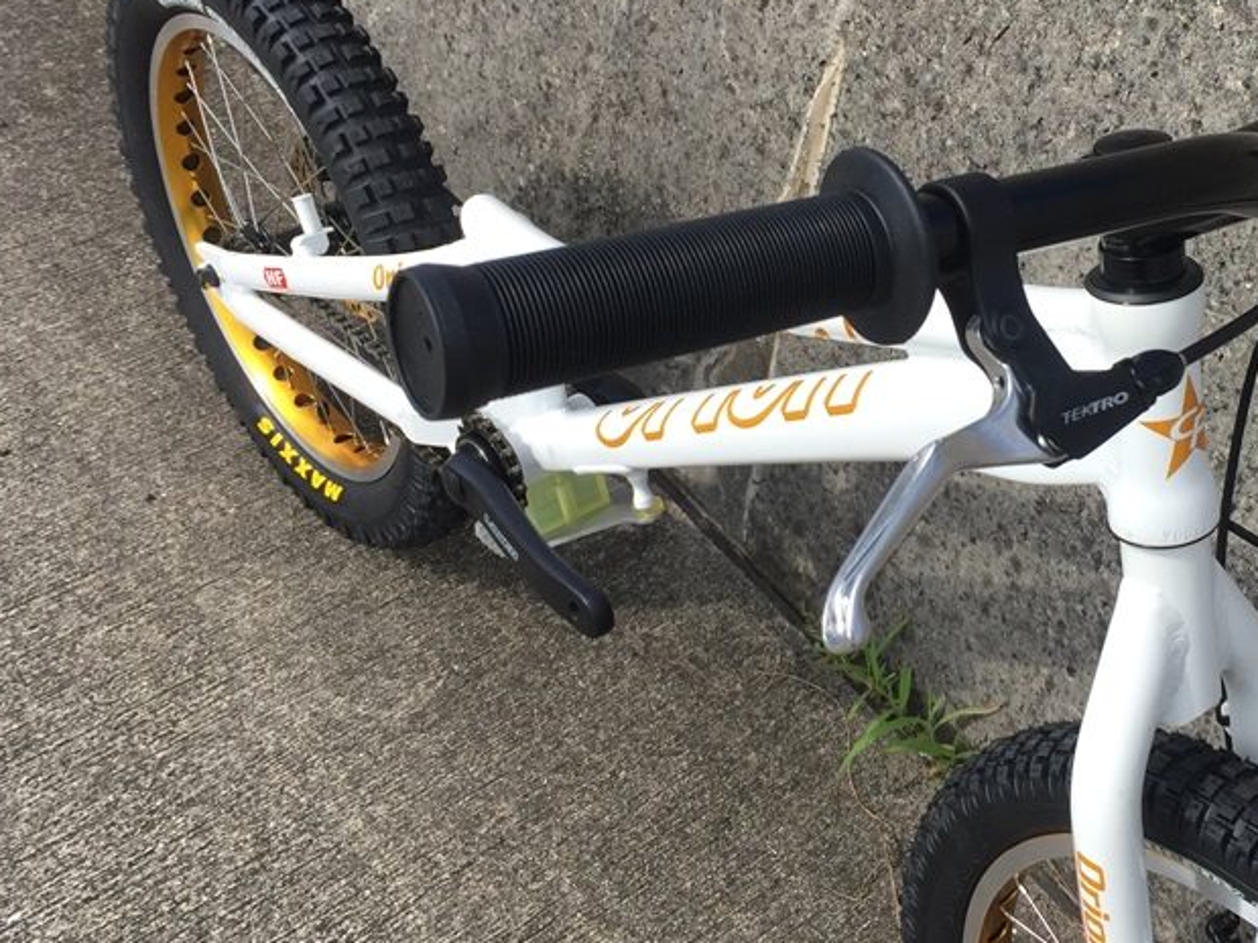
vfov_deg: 30.0
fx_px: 1744
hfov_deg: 38.6
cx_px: 951
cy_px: 299
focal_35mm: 48
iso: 32
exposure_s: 1/1647
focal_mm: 4.15
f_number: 2.2
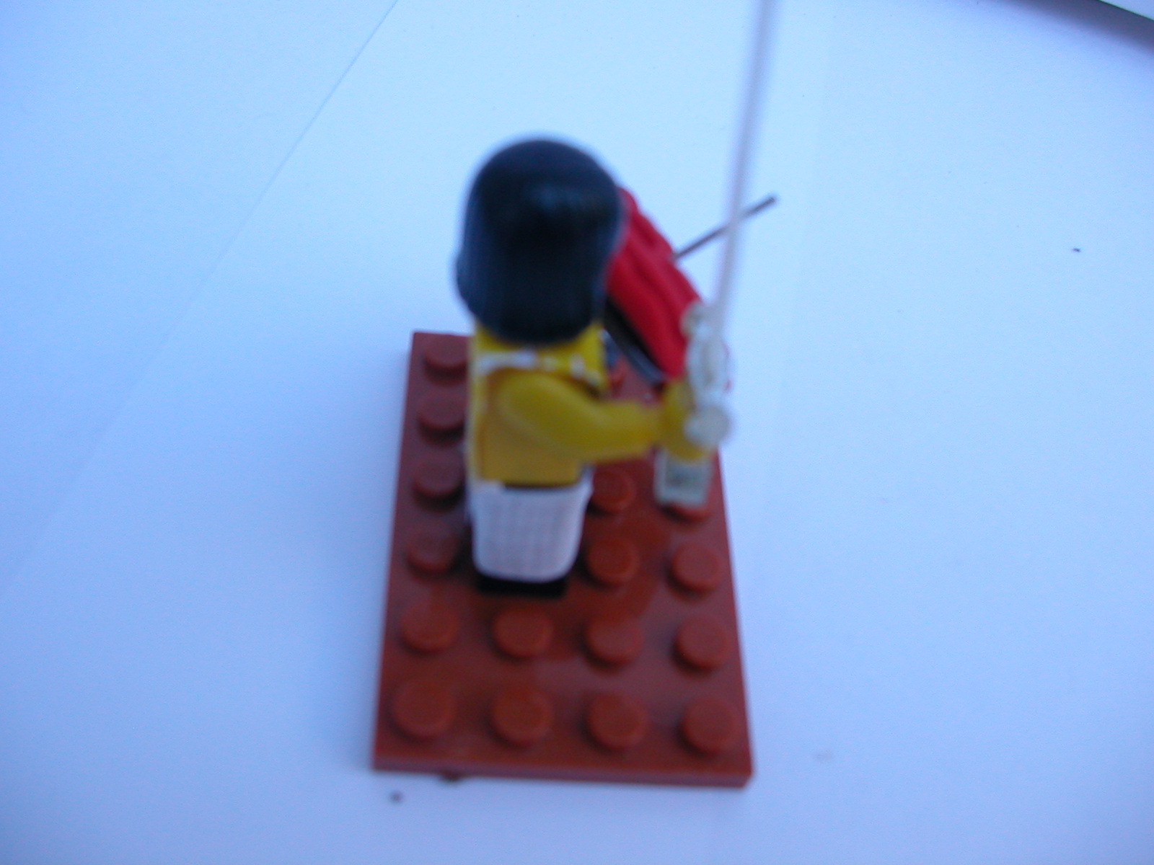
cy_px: 432
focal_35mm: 37
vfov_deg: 38.7
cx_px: 577
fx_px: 1233
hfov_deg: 50.1
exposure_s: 1/103
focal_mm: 5.6
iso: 100
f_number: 2.7
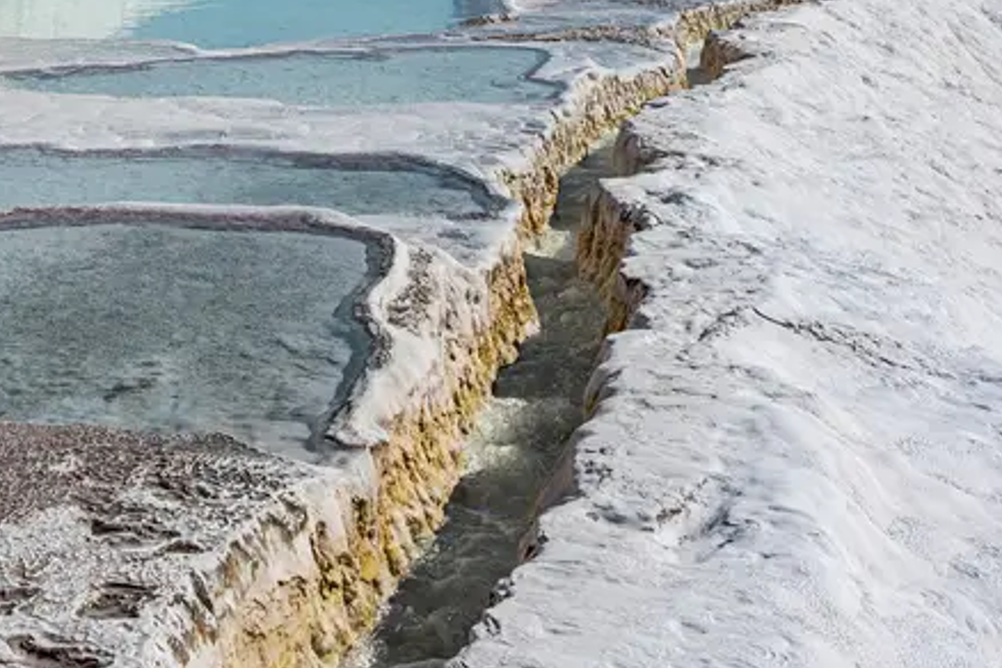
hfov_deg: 21.5
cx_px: 122
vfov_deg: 14.2
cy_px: -153
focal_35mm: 93
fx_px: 2588
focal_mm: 34
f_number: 9
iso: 50
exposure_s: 1/400
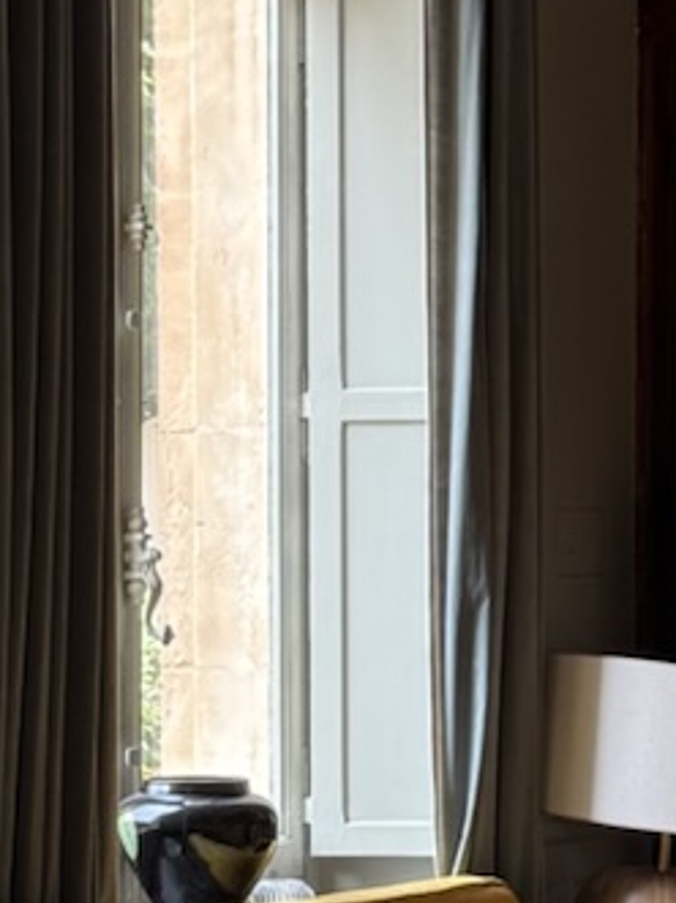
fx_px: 3778
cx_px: 488
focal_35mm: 145
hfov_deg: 10.2
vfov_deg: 13.5
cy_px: 728
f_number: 1.78
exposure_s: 1/185
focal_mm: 6.76
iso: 125
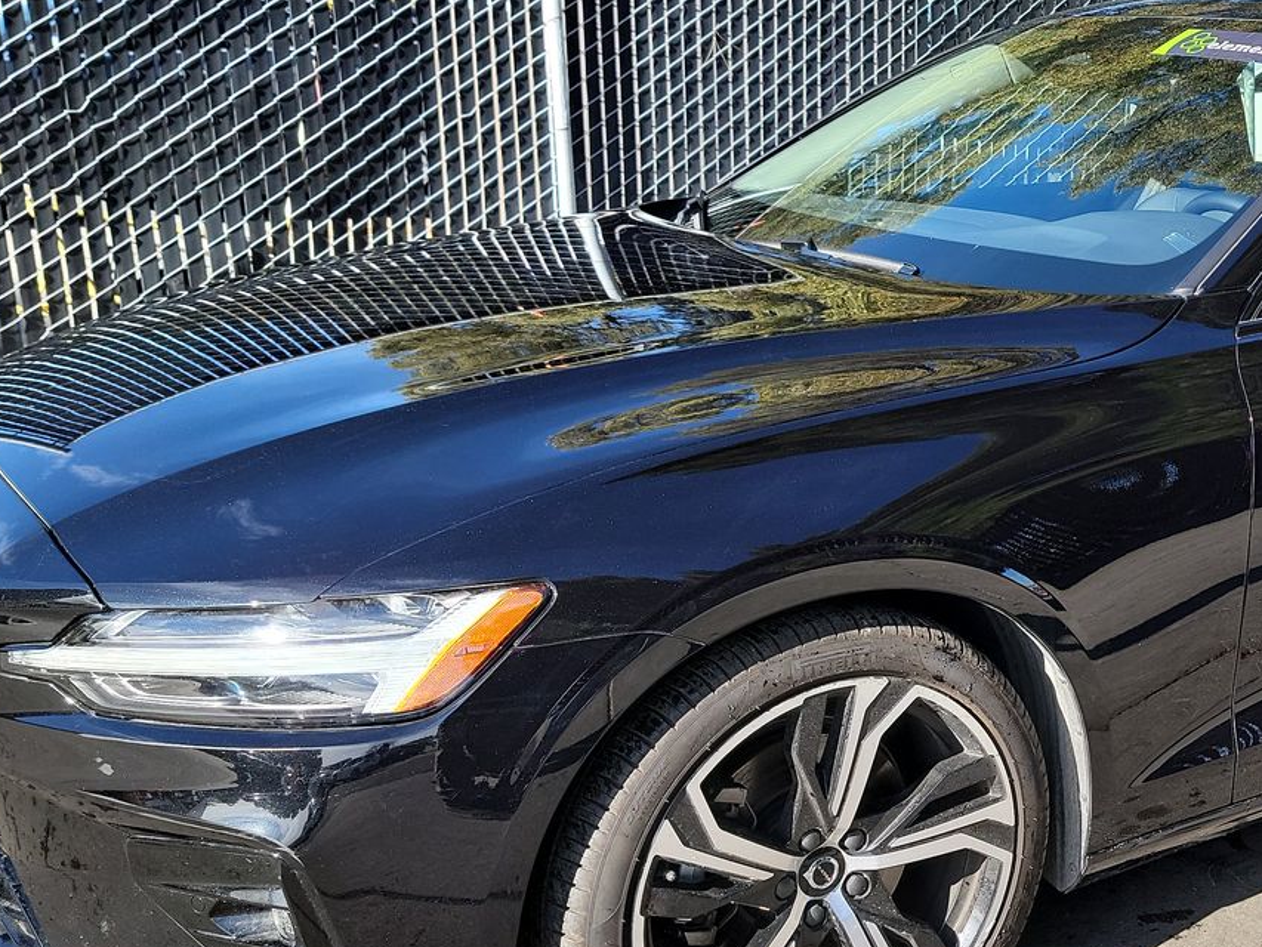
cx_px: 1019
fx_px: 1641
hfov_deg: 40.3
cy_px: 553
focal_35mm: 45
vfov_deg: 32.1
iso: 50
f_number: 1.8
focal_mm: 6.7
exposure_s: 1/382
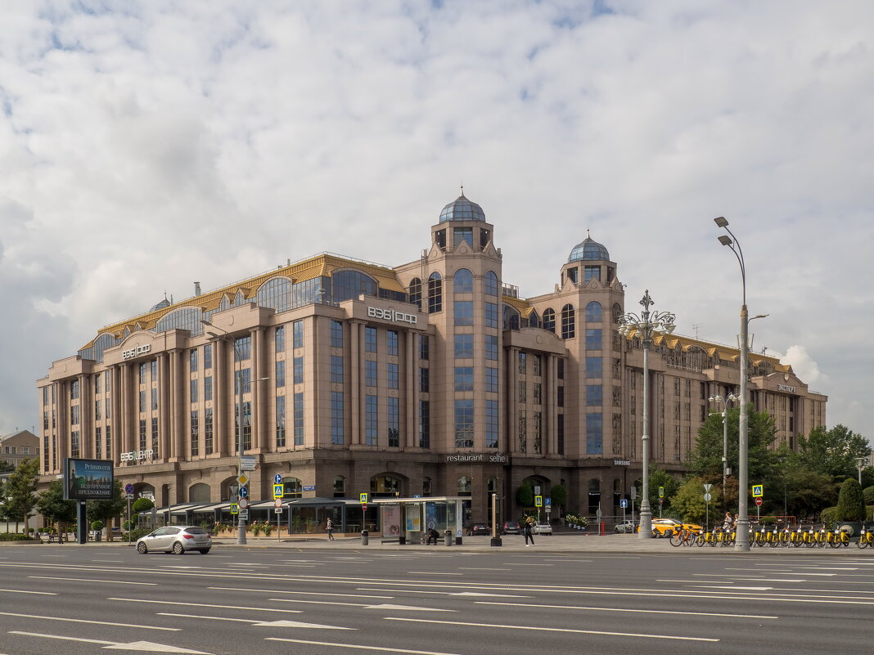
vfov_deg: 41.8
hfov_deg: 54.0
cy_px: 328
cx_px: 437
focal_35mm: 34
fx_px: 858
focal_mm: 17
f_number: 8
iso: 200
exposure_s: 1/500
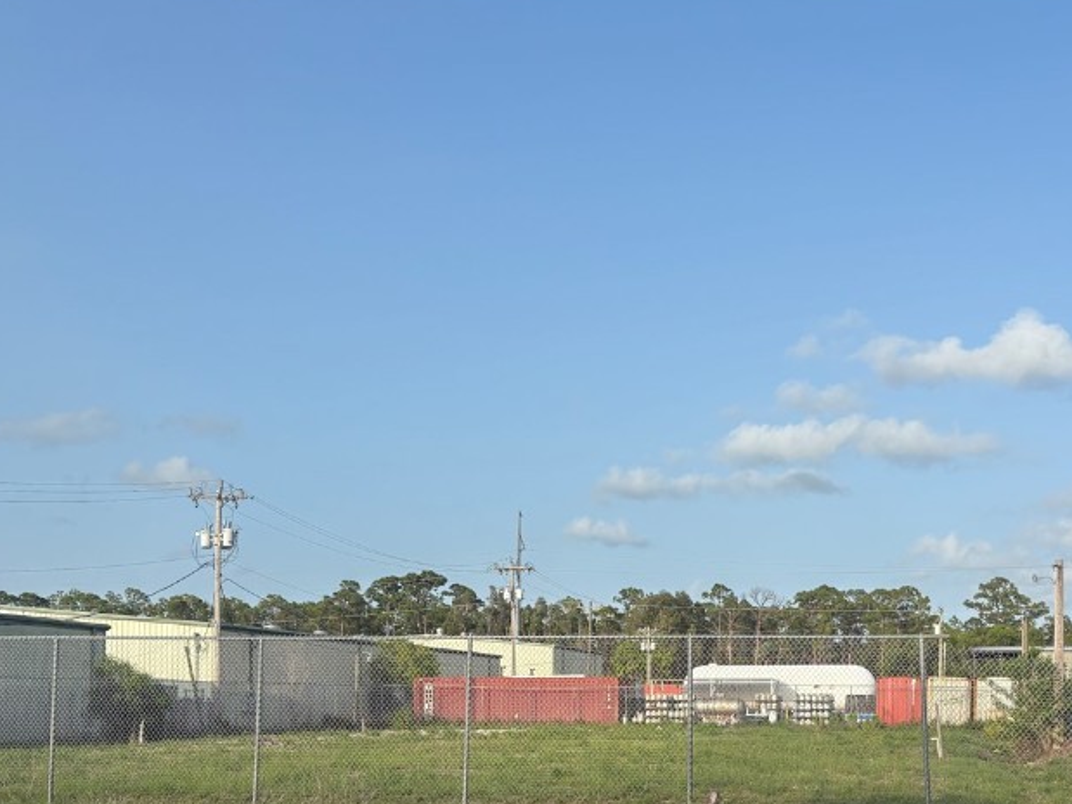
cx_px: 674
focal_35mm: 43
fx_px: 1331
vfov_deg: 32.6
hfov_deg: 43.5
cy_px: 646
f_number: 1.6
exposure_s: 1/2283
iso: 50
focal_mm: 5.96
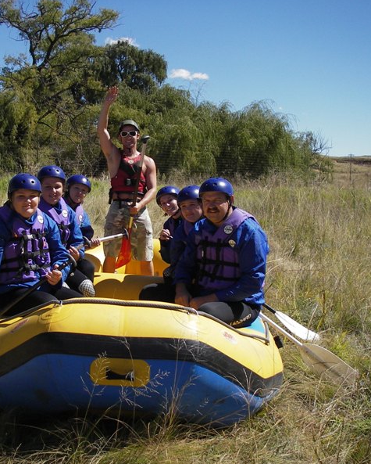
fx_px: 686
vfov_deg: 37.3
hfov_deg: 30.1
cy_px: 232
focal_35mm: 50
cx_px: 137
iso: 50
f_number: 3.3
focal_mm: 6.3
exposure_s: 1/640
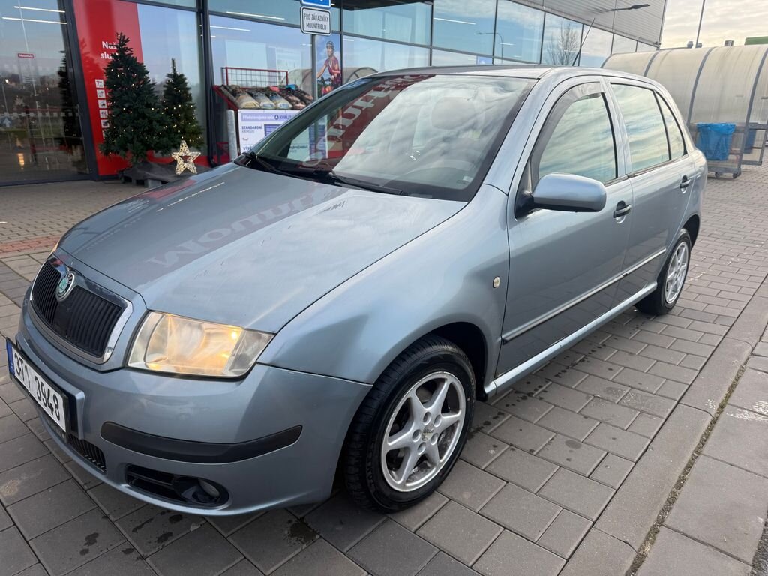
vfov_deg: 56.8
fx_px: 532
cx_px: 384
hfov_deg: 71.6
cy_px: 288
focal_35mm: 24
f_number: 1.78
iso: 80
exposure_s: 1/1122
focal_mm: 6.76
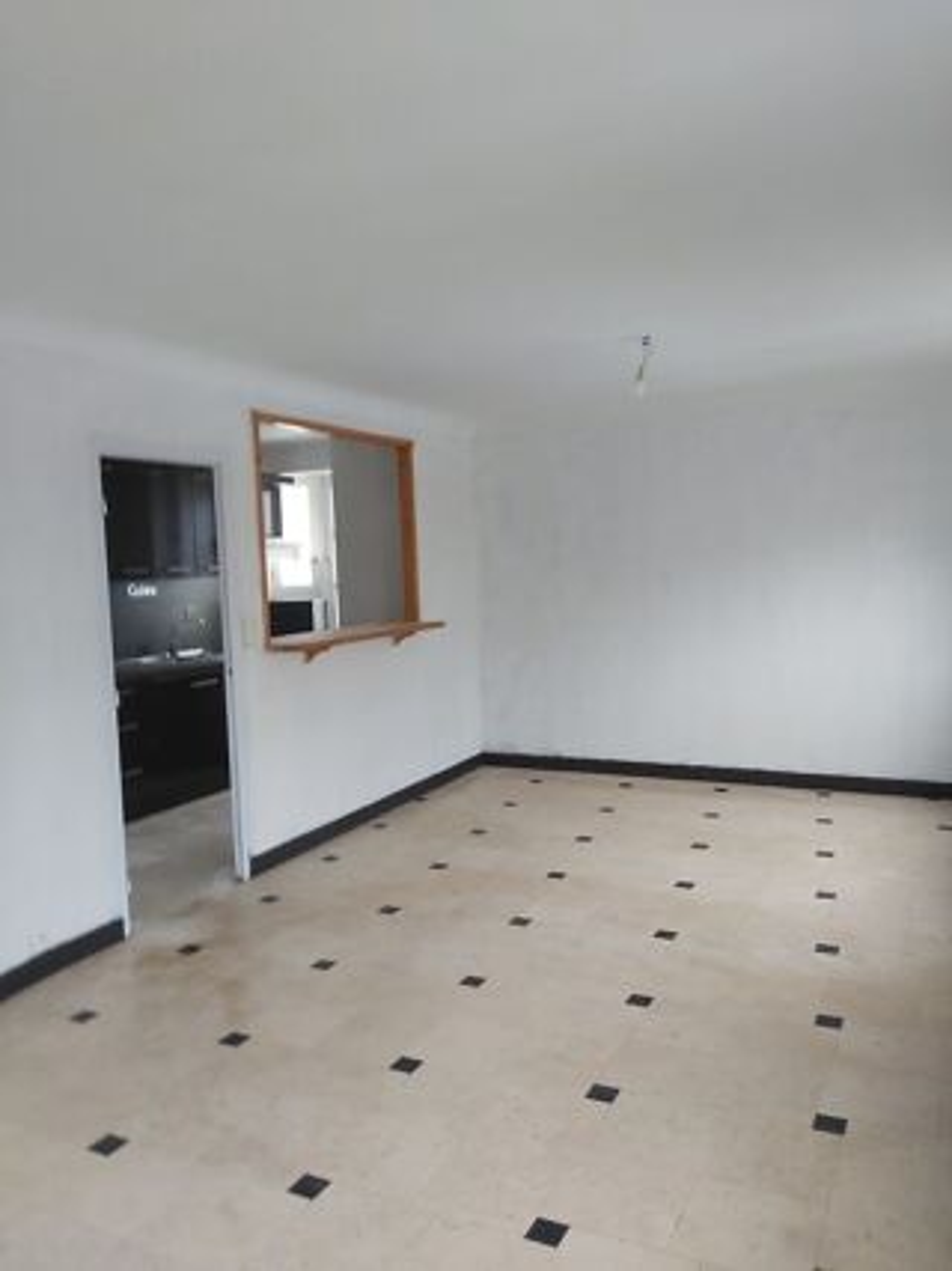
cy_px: 636
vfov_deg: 67.3
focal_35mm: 26
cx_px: 476
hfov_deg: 53.0
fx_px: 954
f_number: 1.7
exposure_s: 1/50
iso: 160
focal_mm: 3.92
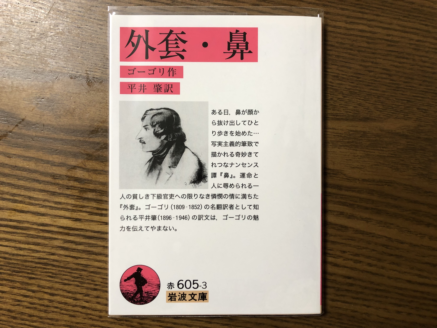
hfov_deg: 63.4
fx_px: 353
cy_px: 164
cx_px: 218
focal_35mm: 28
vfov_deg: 49.7
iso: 50
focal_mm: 3.99
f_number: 1.8
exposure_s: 1/17
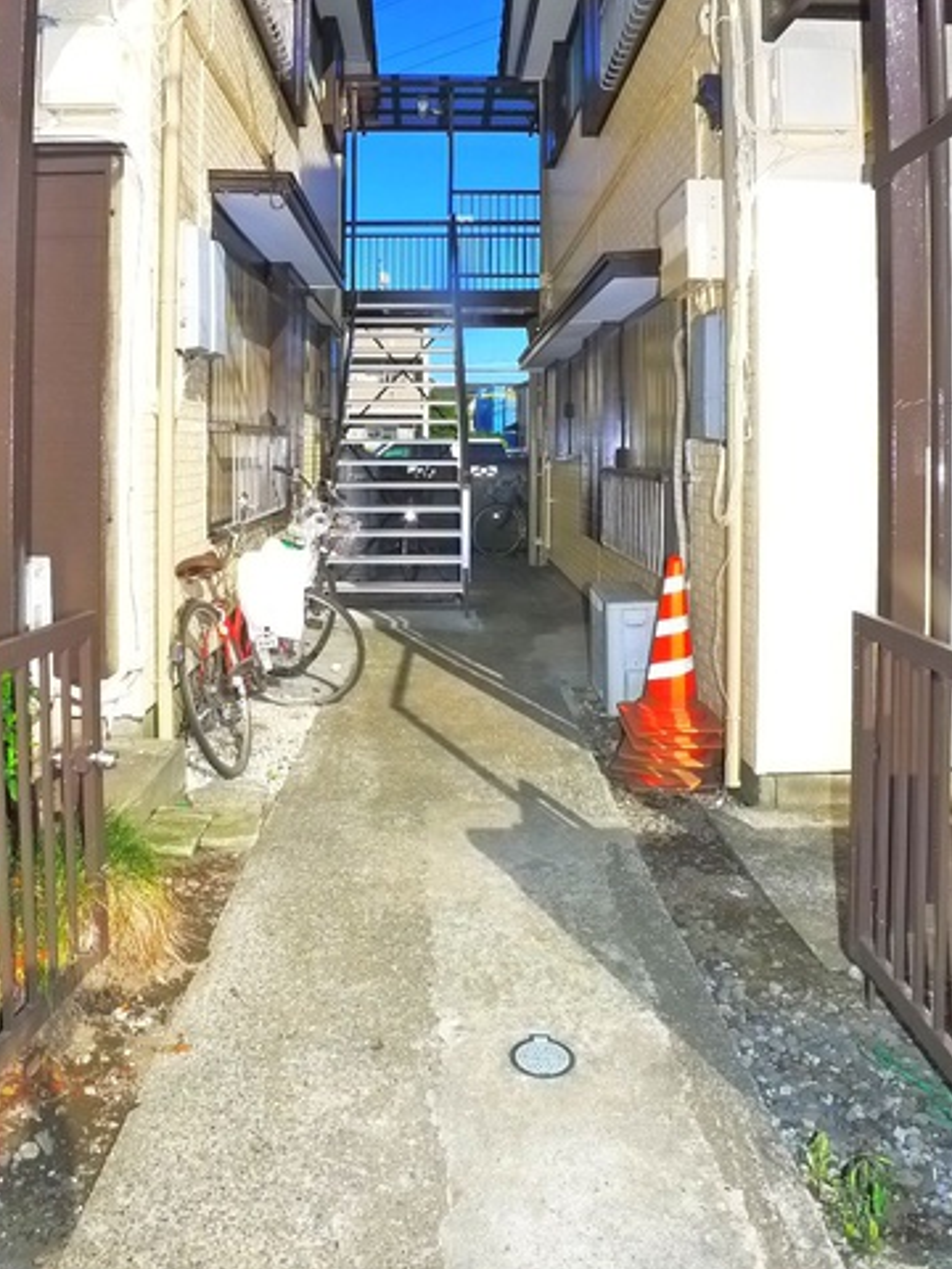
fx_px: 1283
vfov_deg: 51.9
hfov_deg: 40.7
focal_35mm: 35
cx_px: 443
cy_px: 457
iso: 400
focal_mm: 5.1
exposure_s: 1/800
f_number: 4
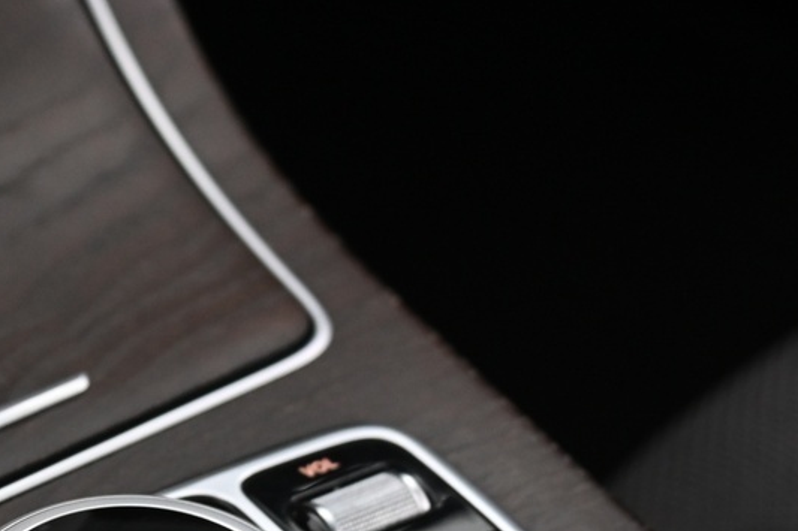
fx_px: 3102
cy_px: 781
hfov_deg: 14.6
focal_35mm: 140
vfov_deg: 9.5
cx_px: 311
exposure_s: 1/20
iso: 2000
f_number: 4
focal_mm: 46
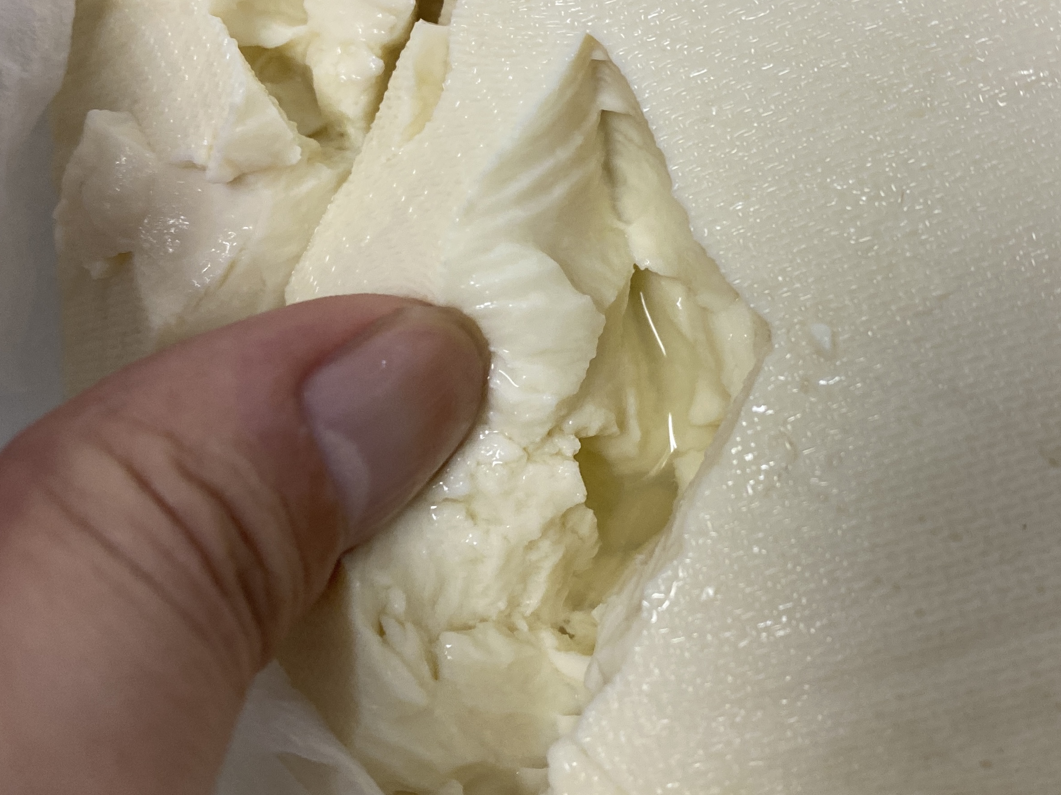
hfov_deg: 63.4
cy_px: 416
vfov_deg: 49.7
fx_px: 858
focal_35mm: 28
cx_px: 569
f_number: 1.8
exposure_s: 1/100
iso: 125
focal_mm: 4.25
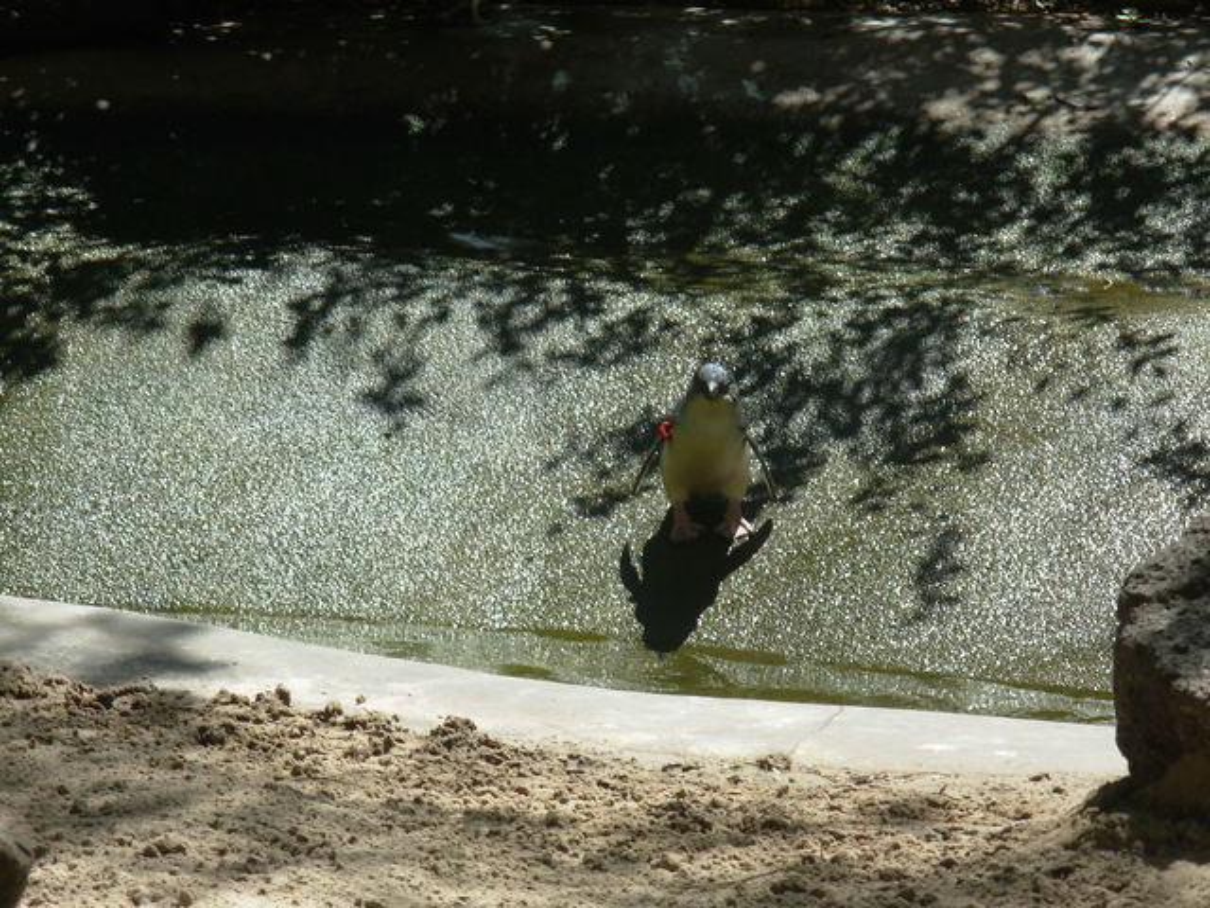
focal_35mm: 190
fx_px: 6641
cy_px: 454
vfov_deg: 7.8
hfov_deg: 10.4
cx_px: 605
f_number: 5
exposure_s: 1/362
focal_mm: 31.4
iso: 50
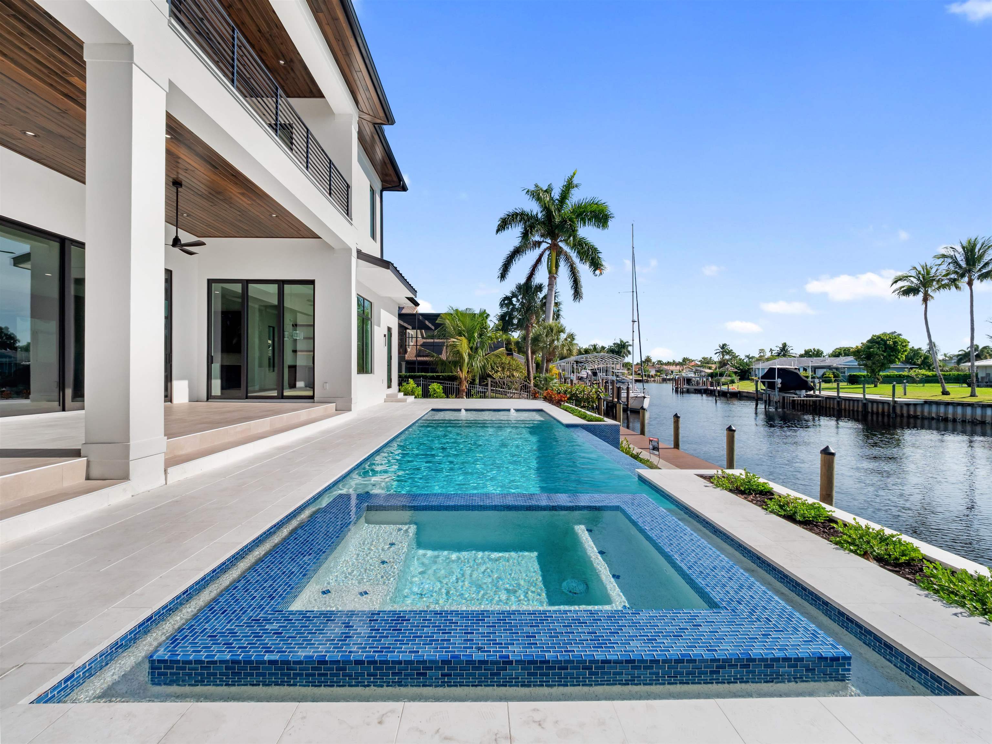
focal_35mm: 14
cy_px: 372
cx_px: 496
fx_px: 401
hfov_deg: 102.1
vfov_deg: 85.7
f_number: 7.1
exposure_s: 1/400
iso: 200
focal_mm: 7
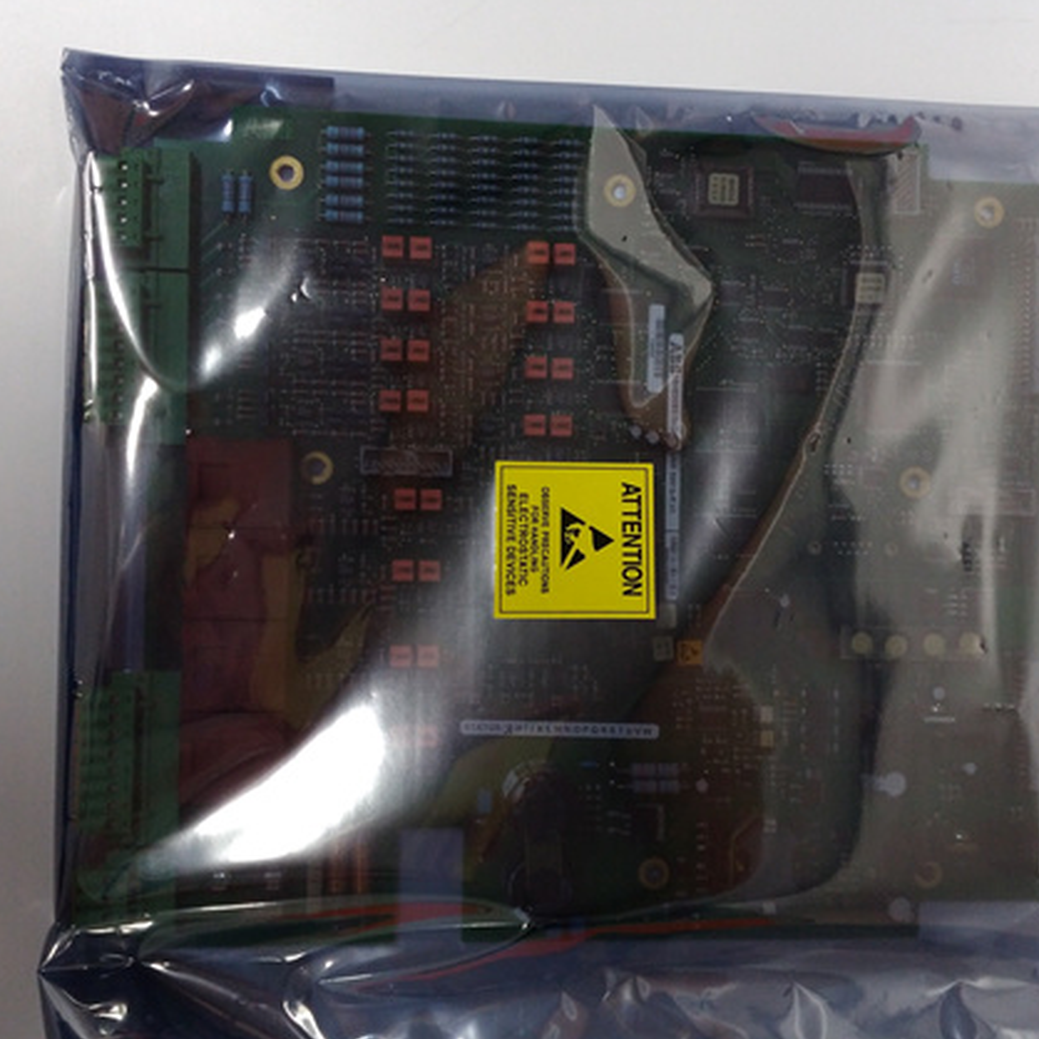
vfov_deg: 43.8
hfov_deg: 43.8
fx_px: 1290
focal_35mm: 38
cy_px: 557
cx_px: 582
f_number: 2
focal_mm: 3.79
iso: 238
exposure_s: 1/33
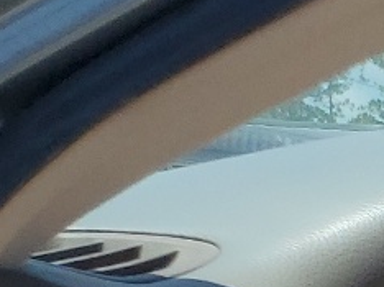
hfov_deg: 8.5
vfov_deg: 7.5
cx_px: 1283
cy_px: 818
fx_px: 1973
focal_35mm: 178
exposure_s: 1/2500
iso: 50
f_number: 1.5
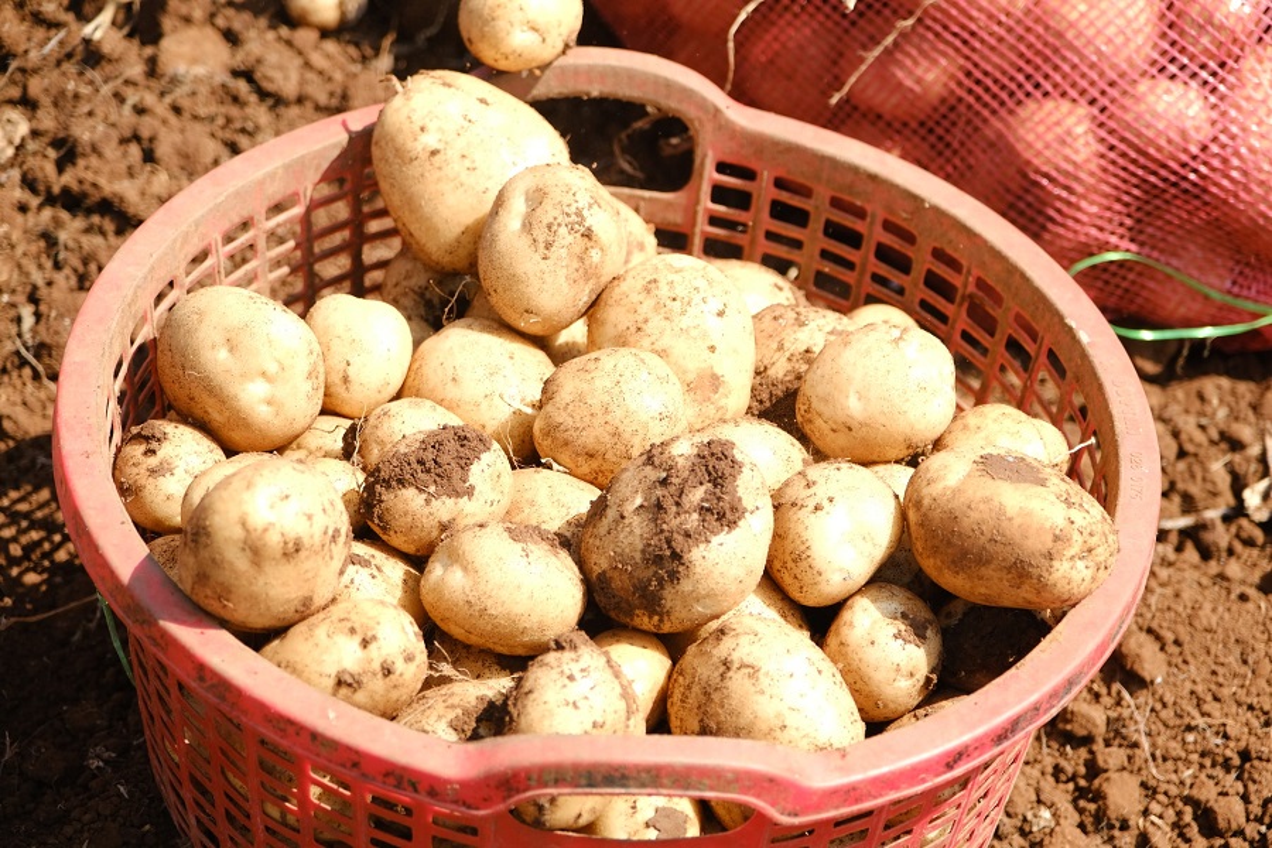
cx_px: 636
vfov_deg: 11.4
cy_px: 424
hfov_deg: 17.1
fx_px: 4240
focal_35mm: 120
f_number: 4
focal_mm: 80
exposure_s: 1/2000
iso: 640
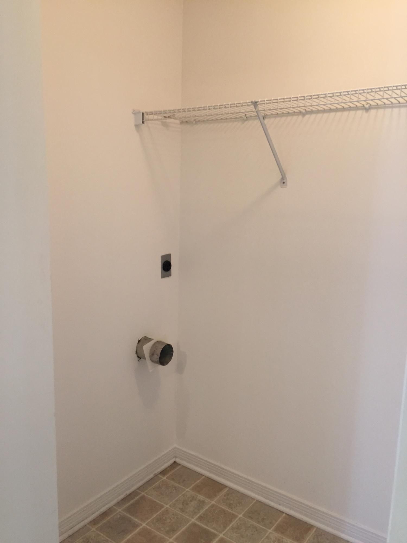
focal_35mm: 29
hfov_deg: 48.2
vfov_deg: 61.7
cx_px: 204
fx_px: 455
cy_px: 272
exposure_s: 1/30
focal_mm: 4.15
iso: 100
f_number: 2.2
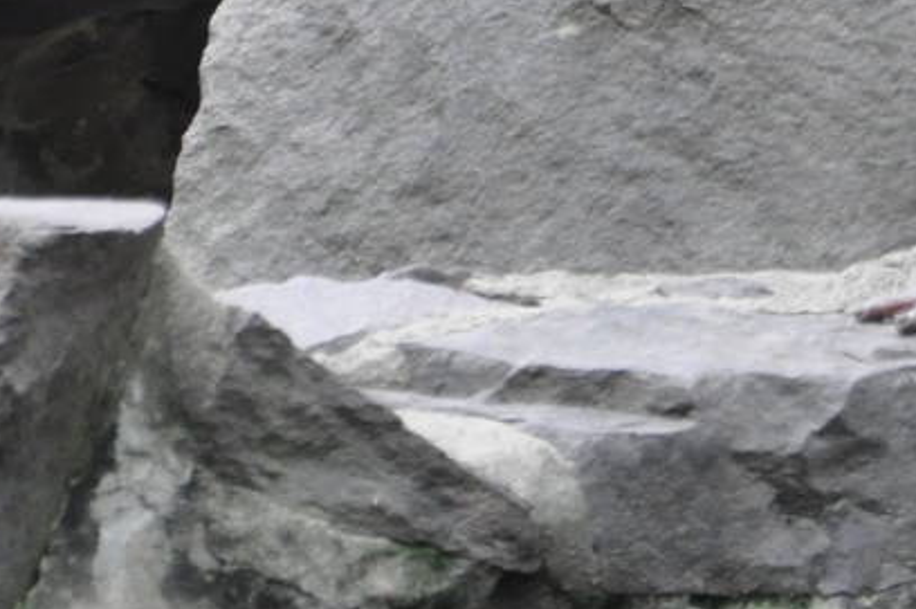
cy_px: 251
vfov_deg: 0.9
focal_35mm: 1530
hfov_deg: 1.3
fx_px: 38883
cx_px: 1688
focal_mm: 260
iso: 1250
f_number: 5.6
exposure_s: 1/500
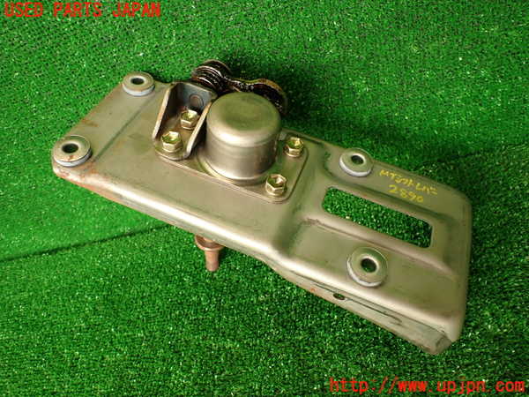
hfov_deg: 69.4
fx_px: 382
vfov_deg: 54.9
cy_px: 198
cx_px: 264
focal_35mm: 25
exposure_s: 1/60
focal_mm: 4.5
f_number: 2
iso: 125
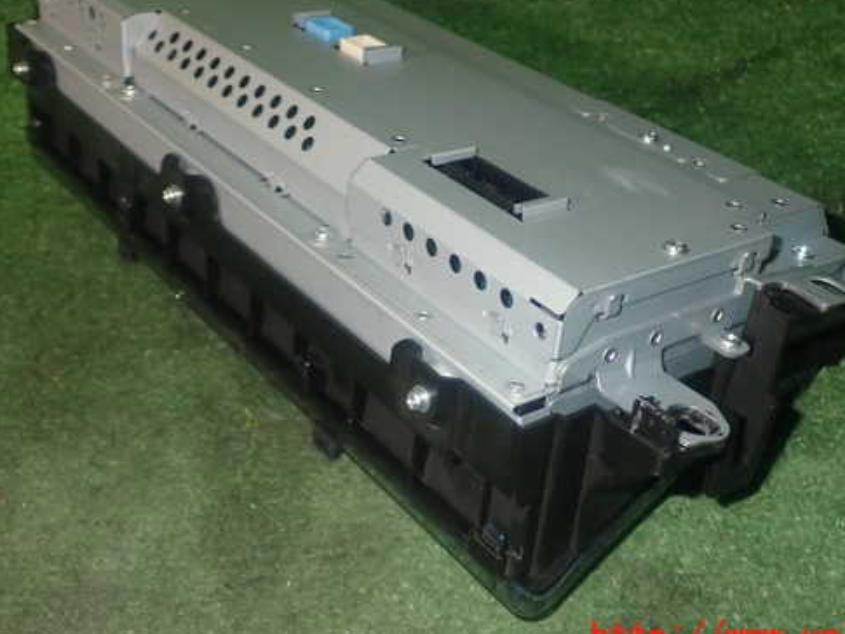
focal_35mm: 47
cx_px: 462
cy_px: 268
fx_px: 1148
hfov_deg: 40.4
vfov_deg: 30.8
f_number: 8
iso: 320
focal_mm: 6.83
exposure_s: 1/40
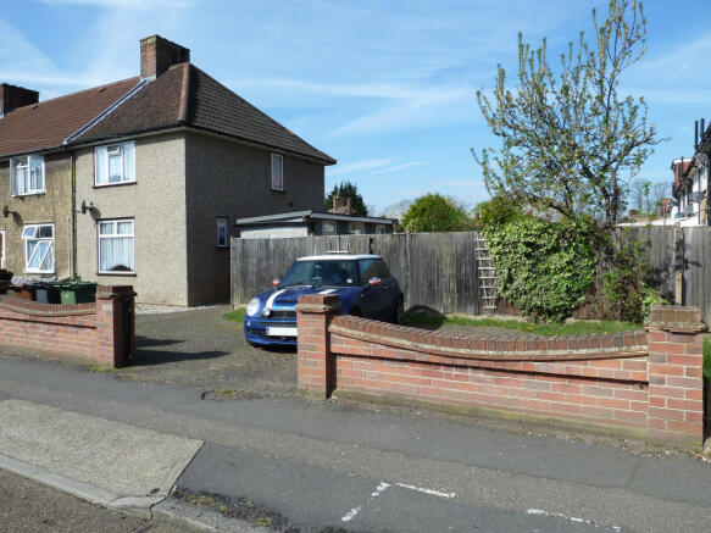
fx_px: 513
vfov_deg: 54.9
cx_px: 356
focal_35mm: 25
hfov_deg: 69.4
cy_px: 266
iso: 80
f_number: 4.5
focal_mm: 4.1
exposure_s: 1/400
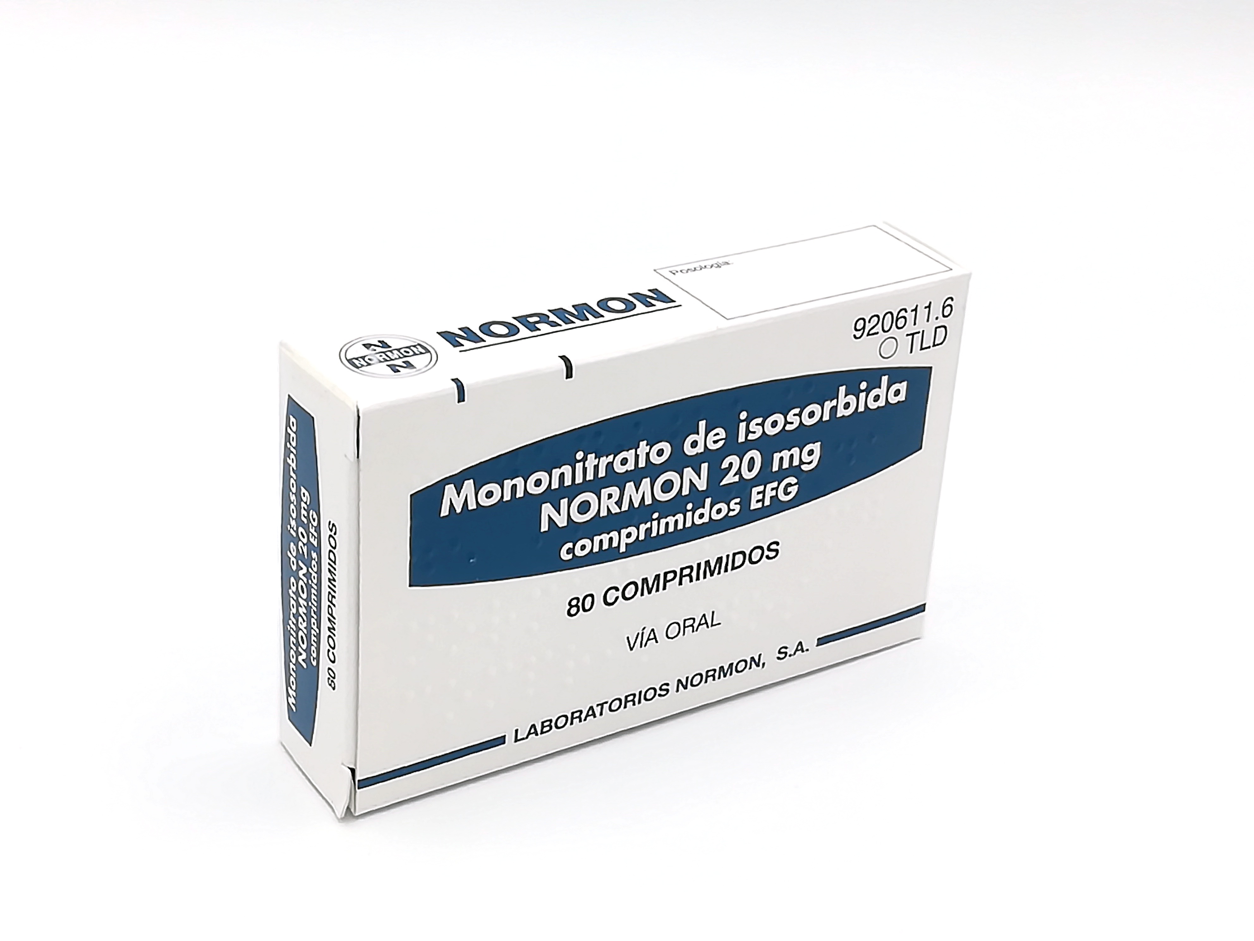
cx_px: 627
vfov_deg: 21.3
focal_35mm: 69
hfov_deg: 28.2
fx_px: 2500
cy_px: 470
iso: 50
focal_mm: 3.83
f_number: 2.2
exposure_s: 1/447
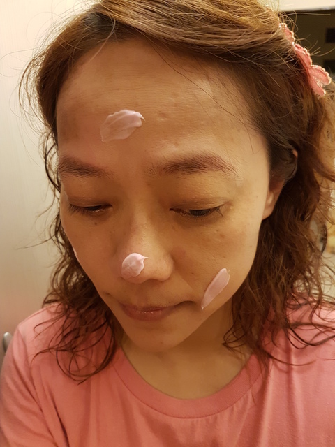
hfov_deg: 53.1
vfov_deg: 67.3
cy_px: 224
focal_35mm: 26
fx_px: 335
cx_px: 168
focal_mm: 4.2
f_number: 1.7
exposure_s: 1/12
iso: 250
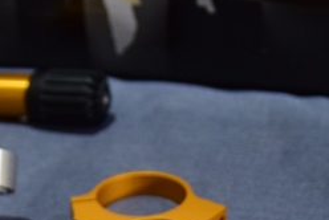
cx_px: 32
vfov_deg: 10.5
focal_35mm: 126
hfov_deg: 16.0
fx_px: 1153
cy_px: 328
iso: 1250
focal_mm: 26
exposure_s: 1/30
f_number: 3.2
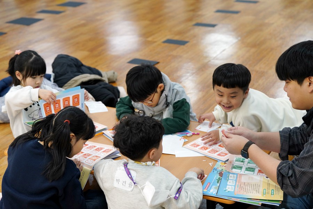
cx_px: 156
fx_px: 609
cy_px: 104
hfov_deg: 28.8
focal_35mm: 70
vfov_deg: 19.5
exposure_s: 1/160
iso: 1250
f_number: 4
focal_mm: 70
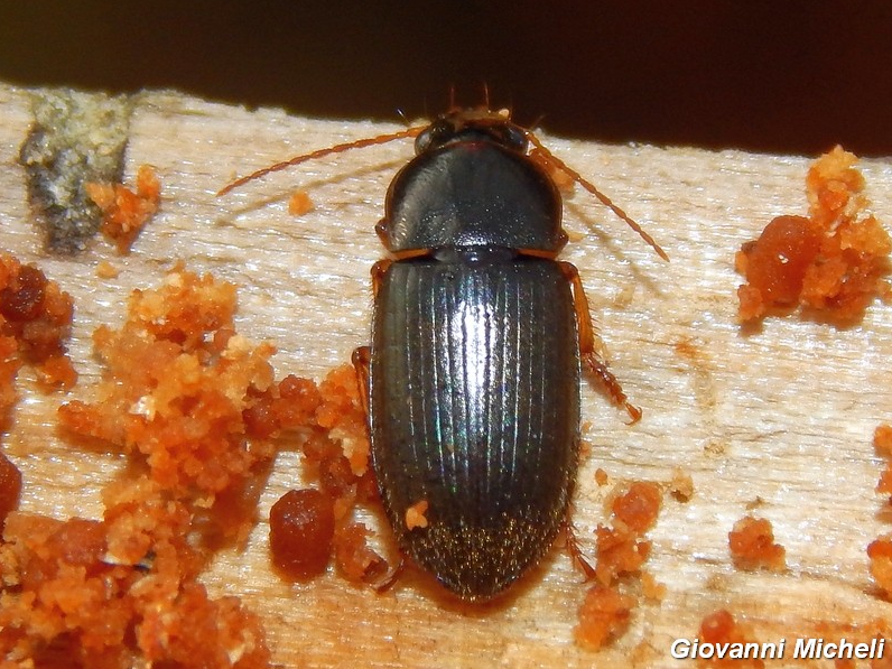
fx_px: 5411
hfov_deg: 9.4
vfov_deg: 7.1
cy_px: 334
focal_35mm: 210
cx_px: 445
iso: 125
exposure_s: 1/60
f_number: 10.9
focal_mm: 37.1
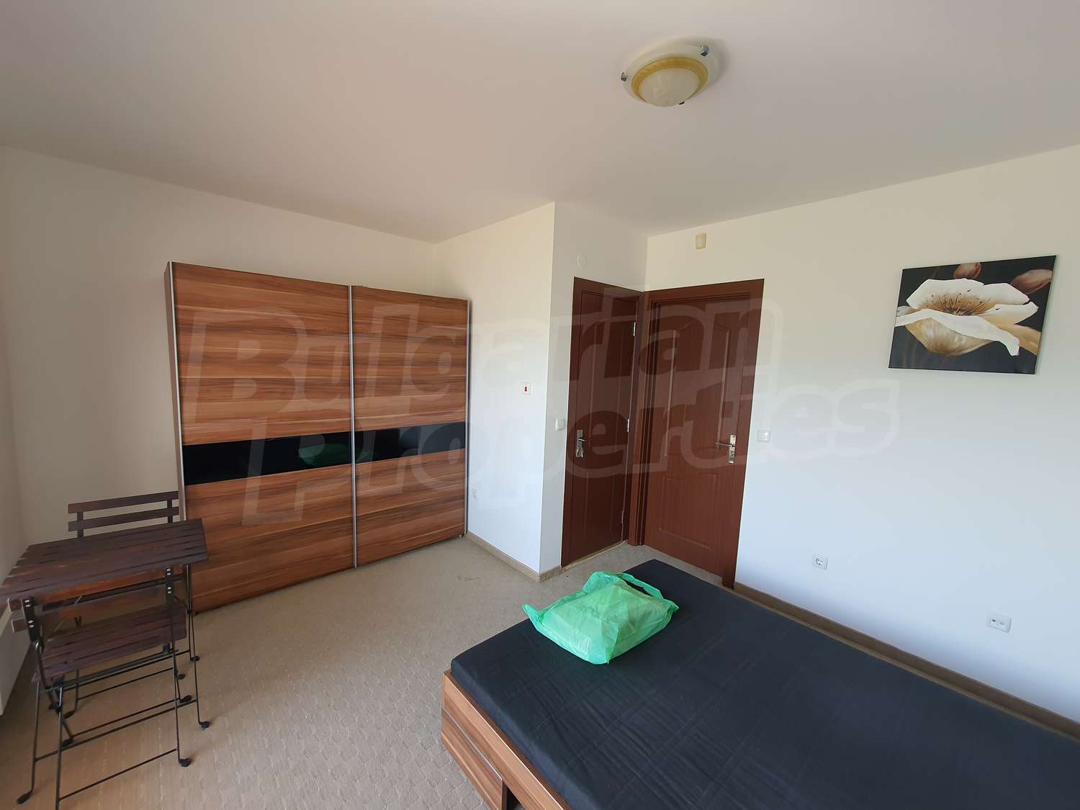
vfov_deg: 89.9
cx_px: 540
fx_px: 406
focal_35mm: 13
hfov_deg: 106.2
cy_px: 405
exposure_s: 1/50
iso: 64
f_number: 2.2
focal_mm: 1.8
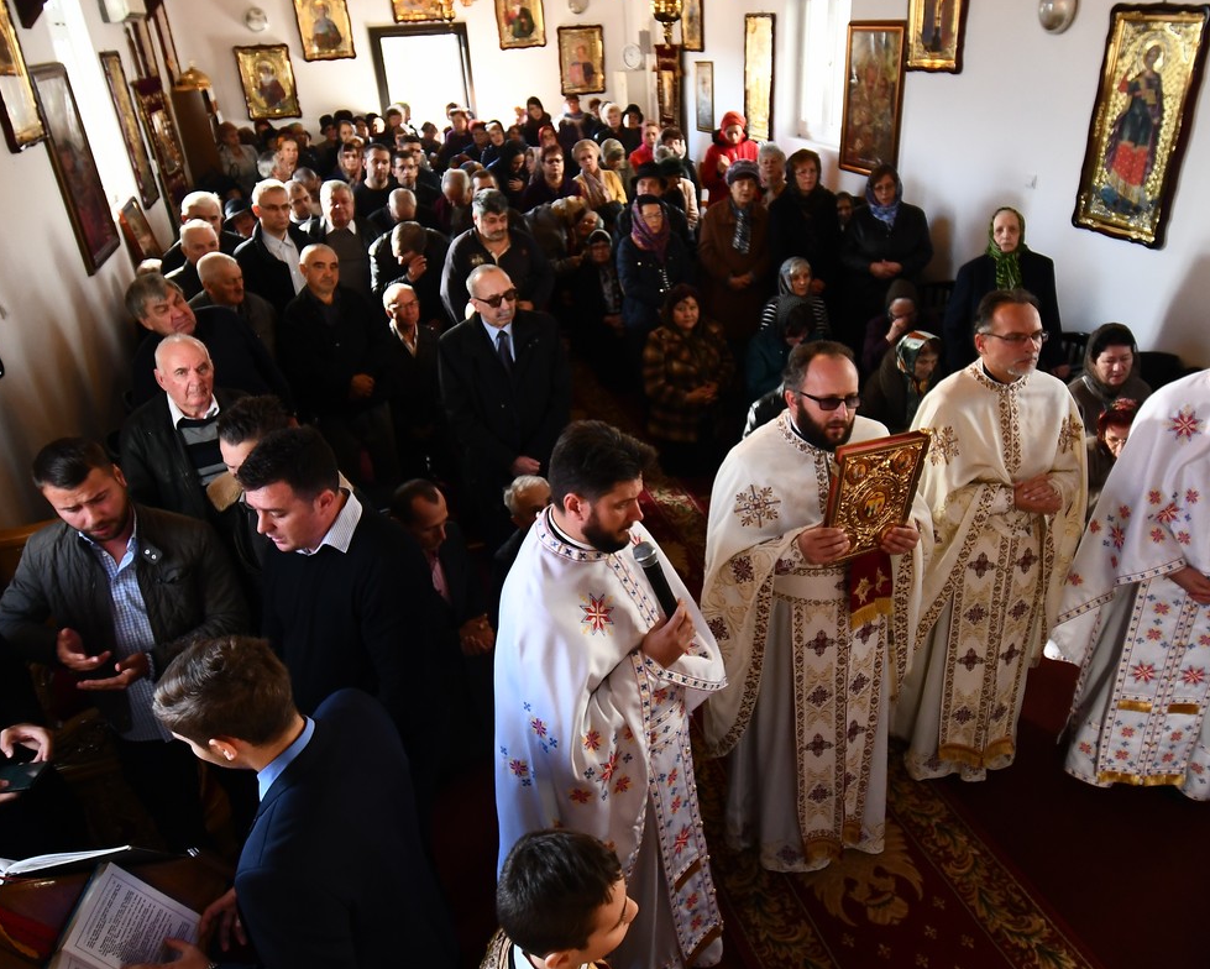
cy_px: 464
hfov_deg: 72.5
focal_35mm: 23
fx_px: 824
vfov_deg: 60.9
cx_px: 638
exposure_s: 1/50
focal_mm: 10
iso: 800
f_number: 4.5
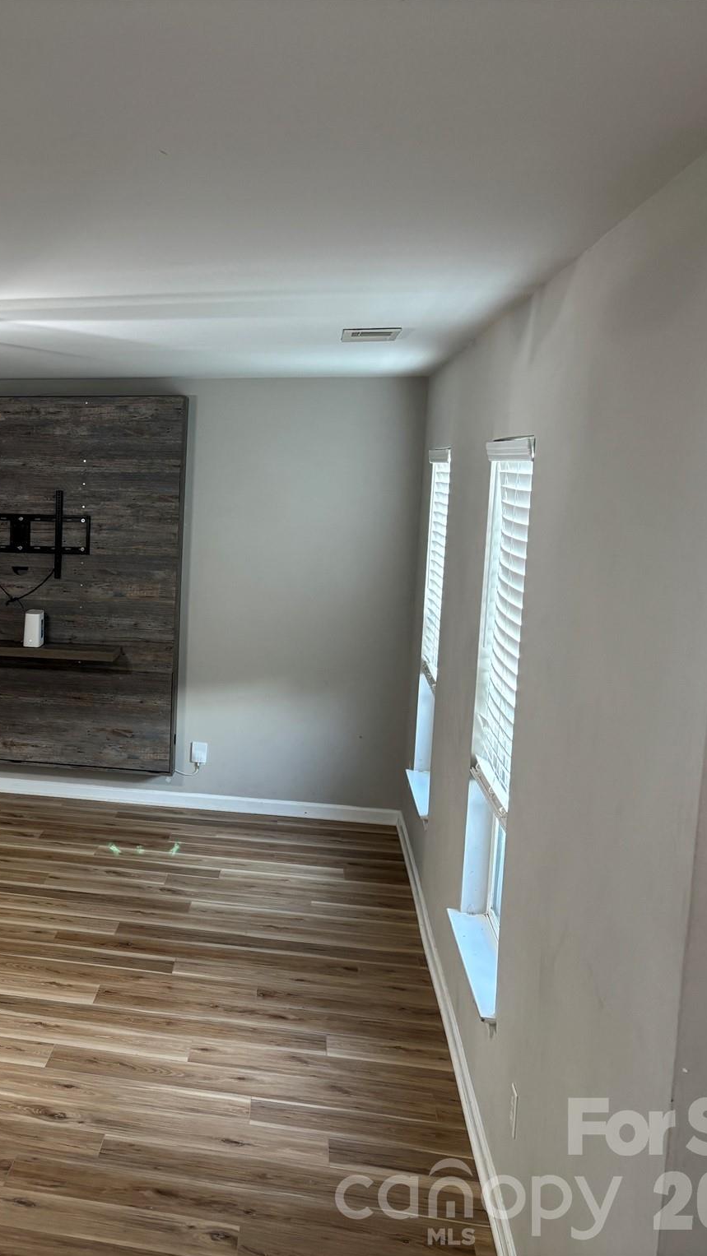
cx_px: -12
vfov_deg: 52.8
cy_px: 628
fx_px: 1266
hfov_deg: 29.0
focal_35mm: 38
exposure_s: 1/60
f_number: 1.6
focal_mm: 5.96
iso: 160
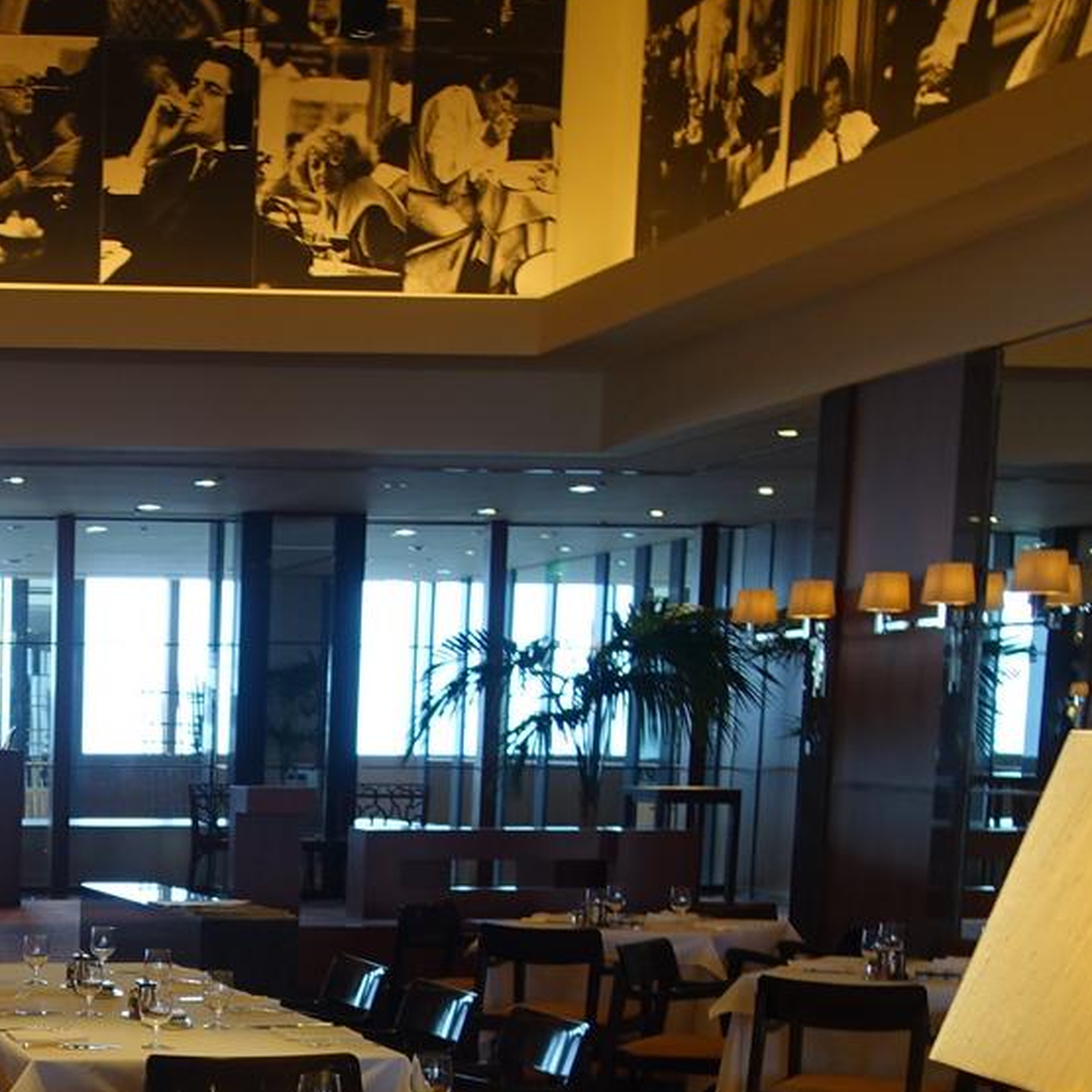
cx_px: -196
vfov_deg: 24.9
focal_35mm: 66
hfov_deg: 23.9
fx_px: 2356
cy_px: 1090
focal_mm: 8.8
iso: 125
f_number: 2
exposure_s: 1/30
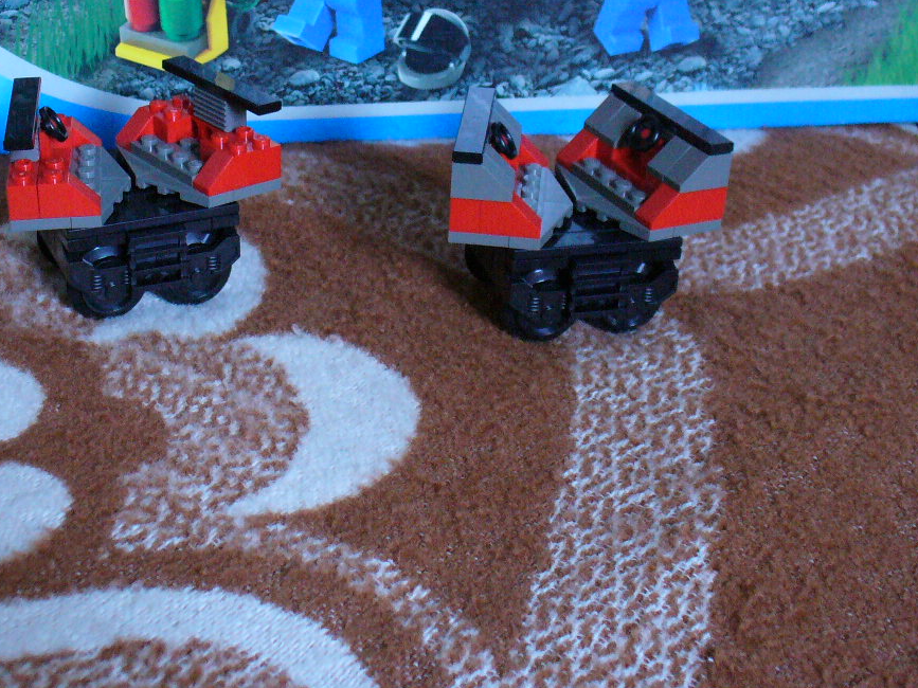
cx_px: 357
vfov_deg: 23.5
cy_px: 192
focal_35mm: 62
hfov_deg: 31.1
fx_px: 1644
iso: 400
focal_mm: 7
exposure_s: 1/25
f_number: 2.9
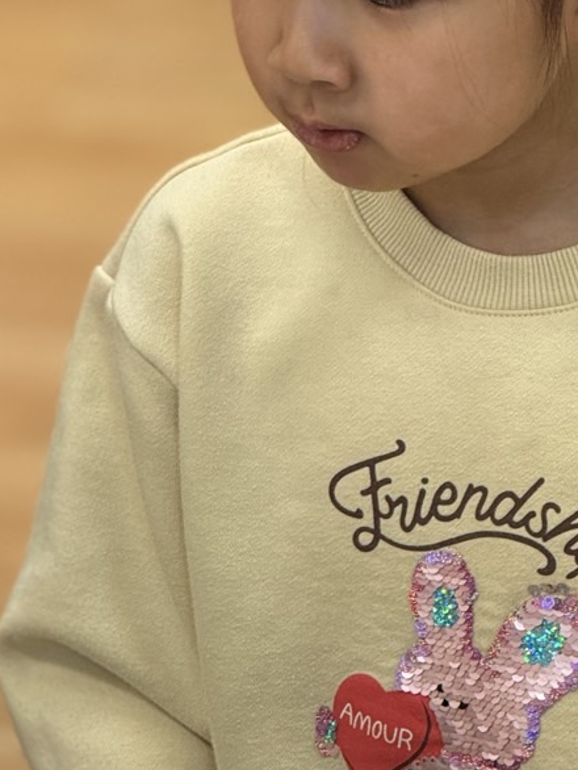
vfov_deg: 7.6
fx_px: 5829
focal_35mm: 262
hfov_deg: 5.7
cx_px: 510
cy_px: 279
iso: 125
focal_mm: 15.66
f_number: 2.8
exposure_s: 1/99
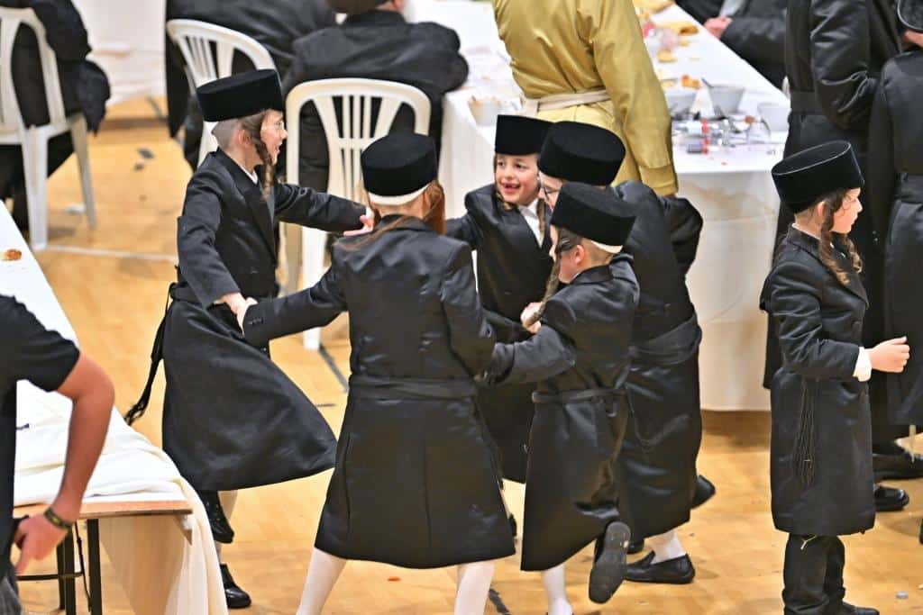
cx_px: 462
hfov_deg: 8.1
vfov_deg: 5.4
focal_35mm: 255
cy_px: 308
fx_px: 6538
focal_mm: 170
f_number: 2.8
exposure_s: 1/250
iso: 800
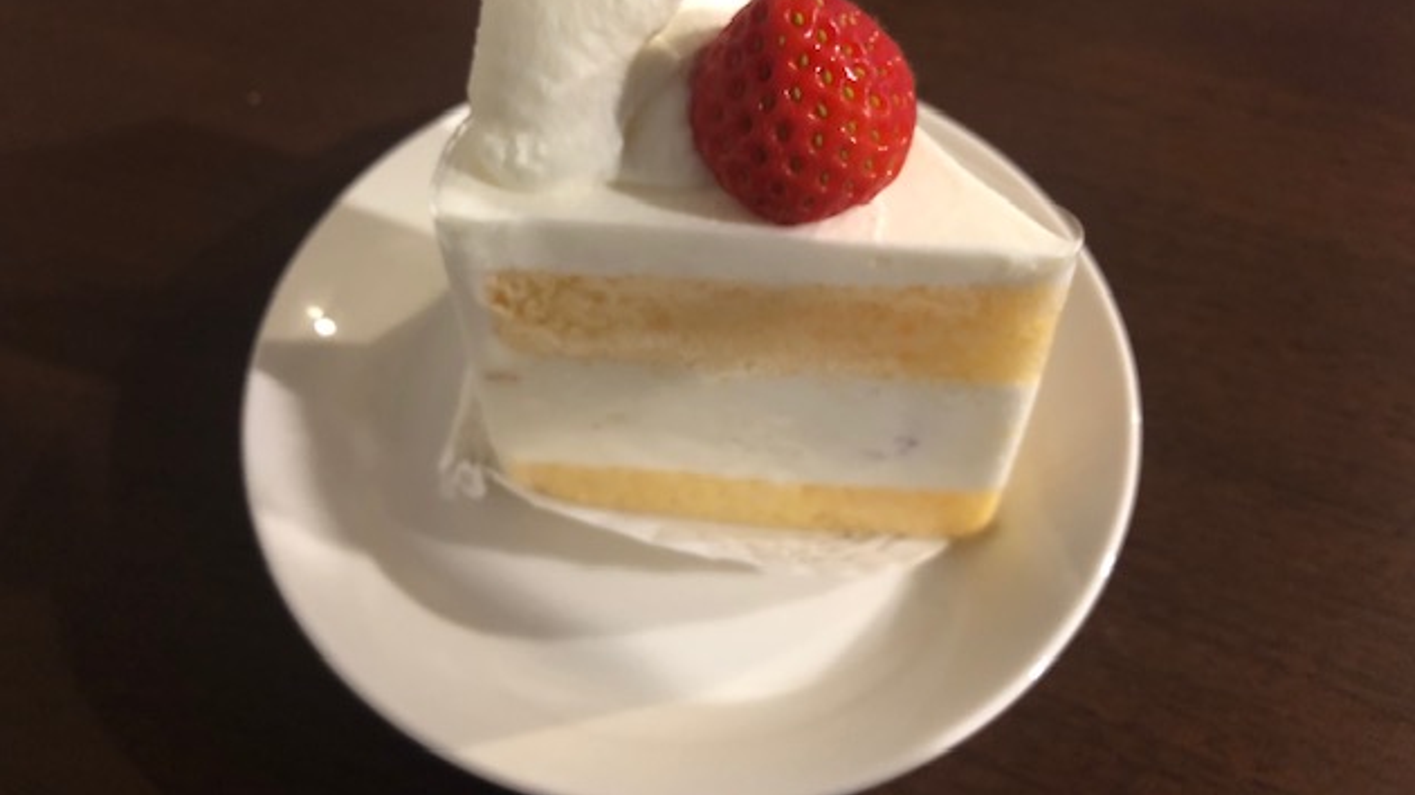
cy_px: 294
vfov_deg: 37.5
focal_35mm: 31
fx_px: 1163
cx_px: 714
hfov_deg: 62.6
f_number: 1.8
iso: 100
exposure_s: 1/6
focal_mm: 3.99
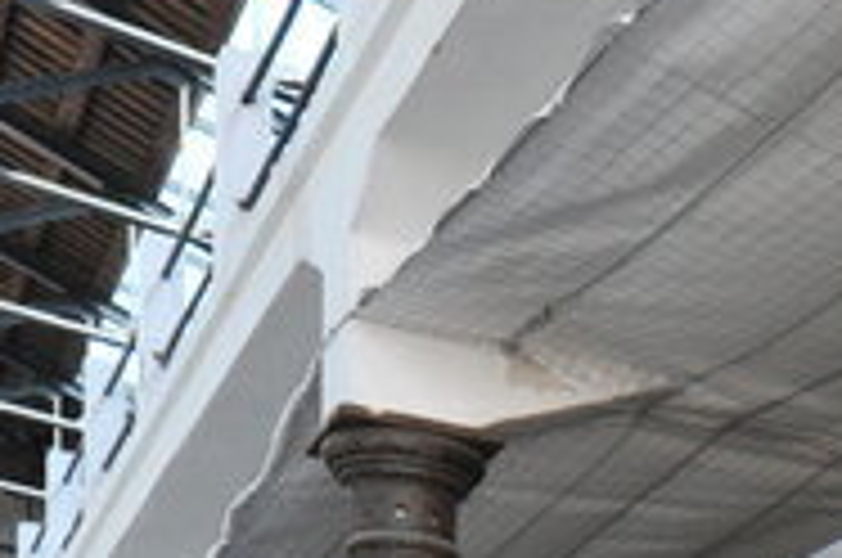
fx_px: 1891
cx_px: 1175
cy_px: 1084
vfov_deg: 14.3
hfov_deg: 21.9
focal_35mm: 81
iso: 1600
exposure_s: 1/80
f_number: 8
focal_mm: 14
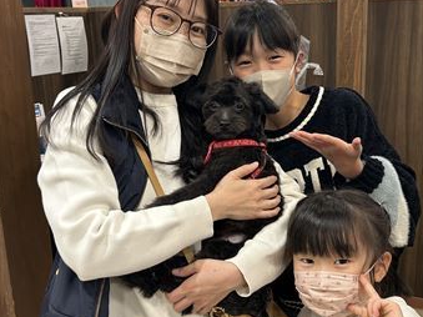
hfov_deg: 41.2
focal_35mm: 46
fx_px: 562
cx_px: 230
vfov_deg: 31.5
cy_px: 156
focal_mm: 5.7
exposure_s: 1/120
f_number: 1.5
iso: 125
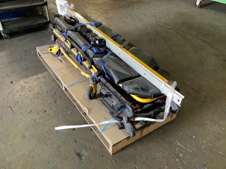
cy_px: 84
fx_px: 202
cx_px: 113
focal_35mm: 31
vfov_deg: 45.4
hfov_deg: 58.4
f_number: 2.4
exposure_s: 1/33
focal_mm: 3.3
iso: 400
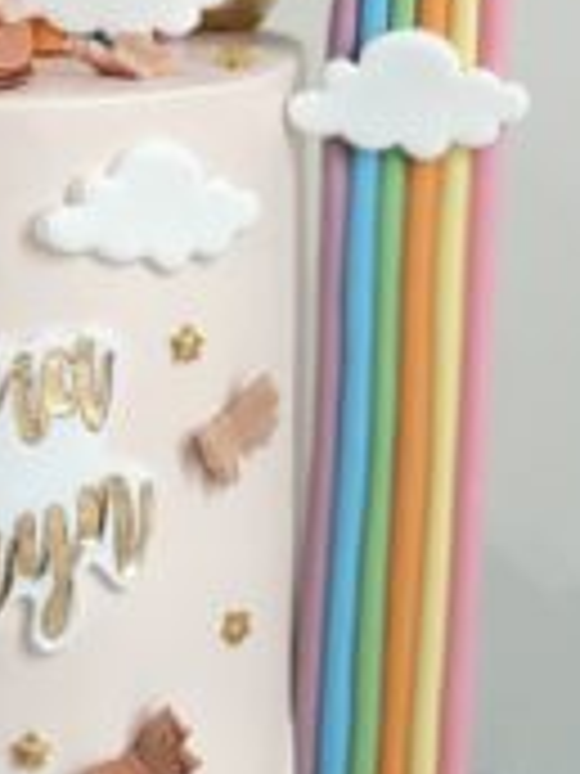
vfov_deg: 10.0
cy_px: 268
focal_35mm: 198
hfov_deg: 7.5
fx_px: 4423
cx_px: 27
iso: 160
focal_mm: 7.5
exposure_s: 1/100
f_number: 2.2
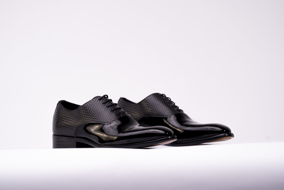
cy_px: 95
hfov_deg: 10.4
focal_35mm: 198
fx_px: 1562
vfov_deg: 6.9
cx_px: 142
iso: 100
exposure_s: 1/100
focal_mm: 198
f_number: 5
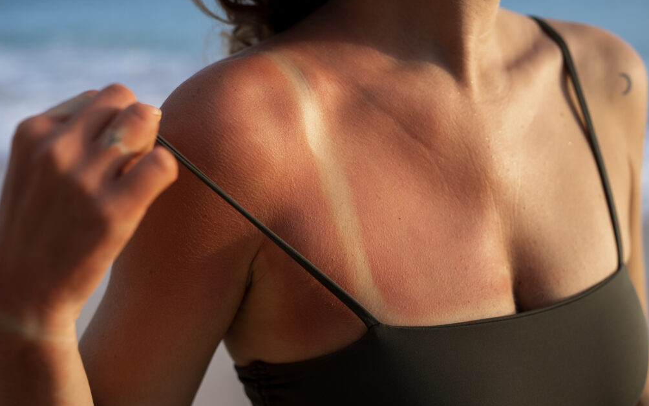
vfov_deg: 24.9
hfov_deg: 38.9
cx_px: 326
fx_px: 920
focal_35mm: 52
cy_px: 188
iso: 100
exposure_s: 1/400
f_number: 2.8
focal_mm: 50
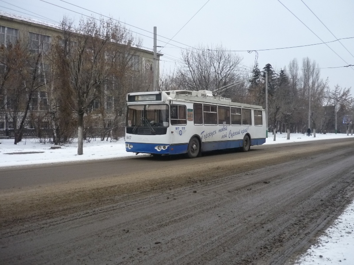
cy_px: 132
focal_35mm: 33
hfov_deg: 55.4
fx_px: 337
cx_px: 177
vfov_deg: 42.9
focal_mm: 5.5
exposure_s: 1/500
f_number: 2.8
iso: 320
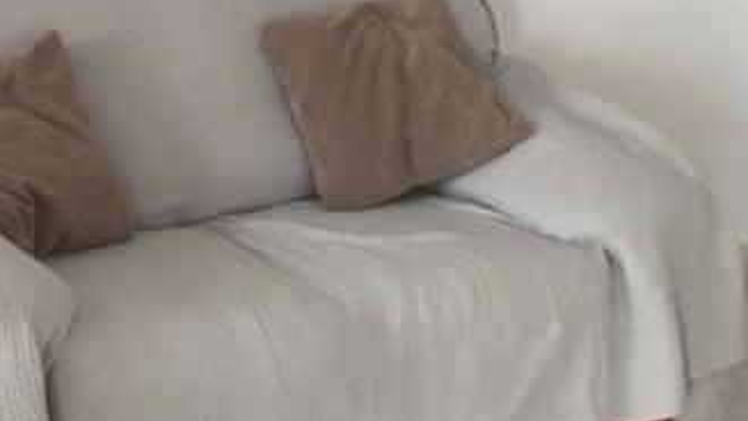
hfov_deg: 23.2
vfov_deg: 13.3
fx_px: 1726
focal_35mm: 87
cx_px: -34
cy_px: -150
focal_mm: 4.15
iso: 40
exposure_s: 1/33
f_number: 2.2
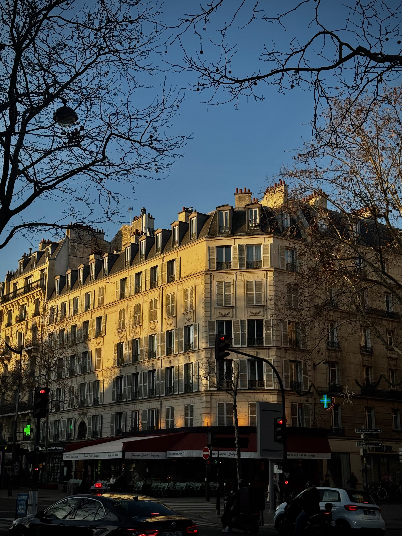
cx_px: 201
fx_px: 743
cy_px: 268
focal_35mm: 48
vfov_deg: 39.7
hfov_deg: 30.3
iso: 64
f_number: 1.78
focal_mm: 6.76
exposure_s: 1/3610
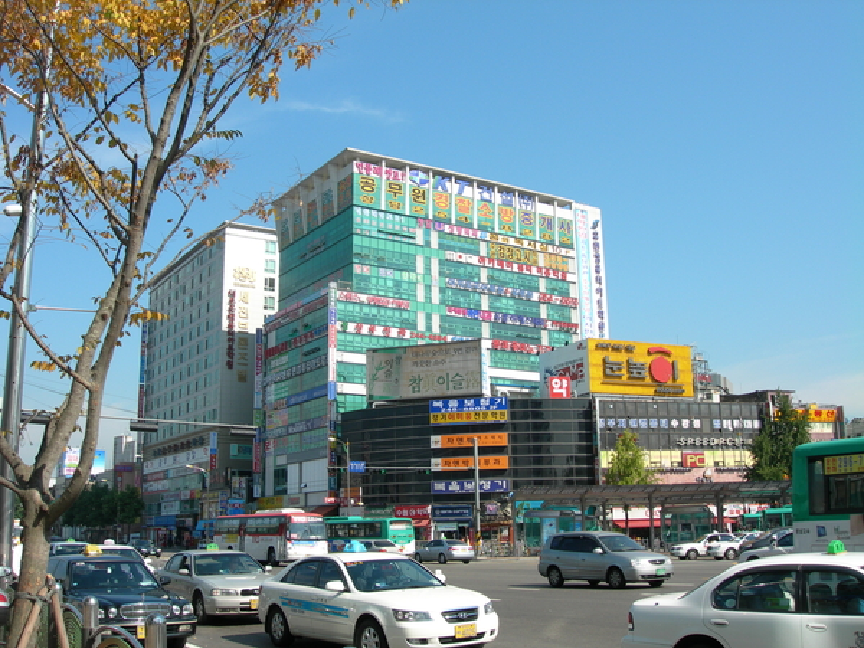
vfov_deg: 37.7
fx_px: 948
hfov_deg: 49.0
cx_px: 432
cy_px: 324
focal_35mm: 38
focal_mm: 7.8
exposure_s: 1/426
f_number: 4.8
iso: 50
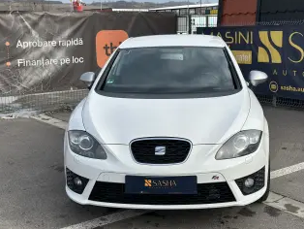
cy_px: 106
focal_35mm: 55
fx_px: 483
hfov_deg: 34.9
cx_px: 163
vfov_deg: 26.6
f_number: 1.78
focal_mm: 6.86
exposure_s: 1/5000
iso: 100
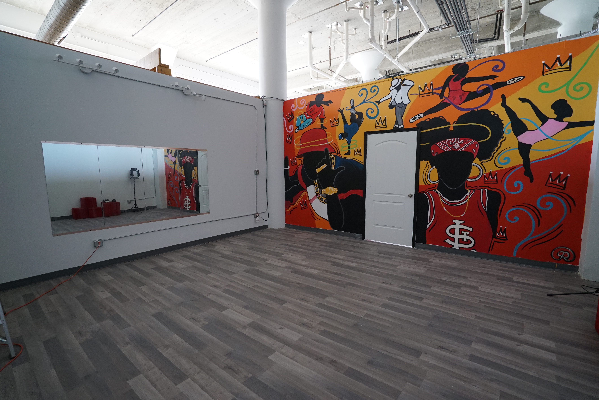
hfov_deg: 96.7
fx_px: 266
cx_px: 300
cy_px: 200
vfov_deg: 73.8
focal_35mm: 16
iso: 2000
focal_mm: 16
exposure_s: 1/160
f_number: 4
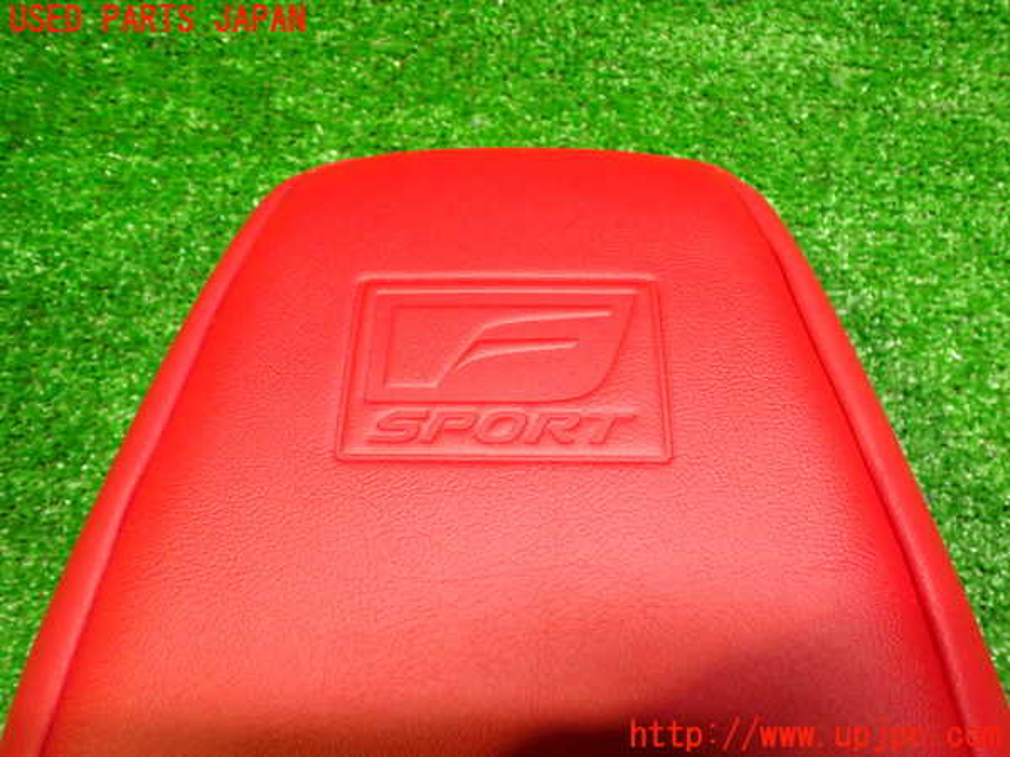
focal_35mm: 30
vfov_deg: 46.8
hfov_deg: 60.0
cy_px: 378
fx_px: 875
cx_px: 505
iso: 500
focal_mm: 5.4
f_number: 2.3
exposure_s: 1/30
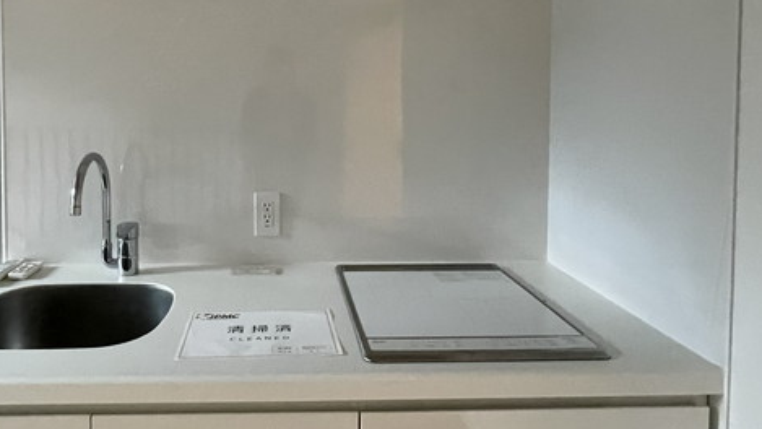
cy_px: 122
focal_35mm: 26
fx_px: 525
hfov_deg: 71.0
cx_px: 297
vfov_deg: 43.4
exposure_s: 1/50
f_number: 2.4
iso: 800
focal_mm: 1.55
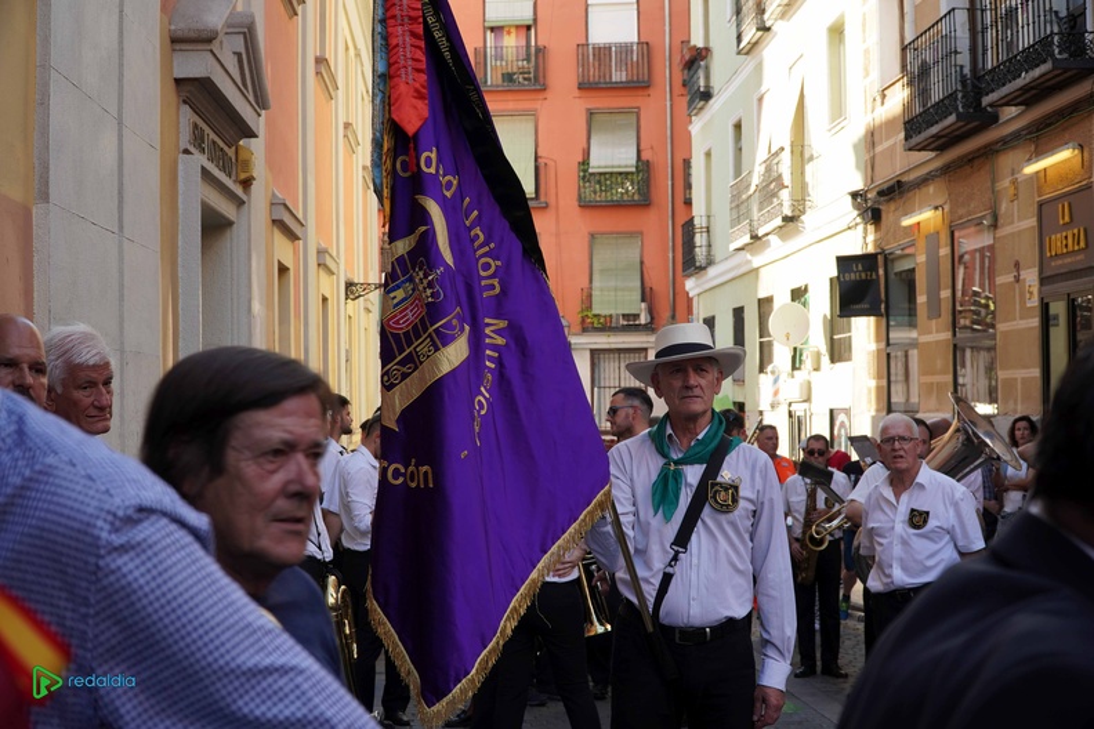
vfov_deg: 28.1
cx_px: 547
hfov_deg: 41.1
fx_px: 1459
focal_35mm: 48
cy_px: 364
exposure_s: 1/80
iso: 100
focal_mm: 32
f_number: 5.6
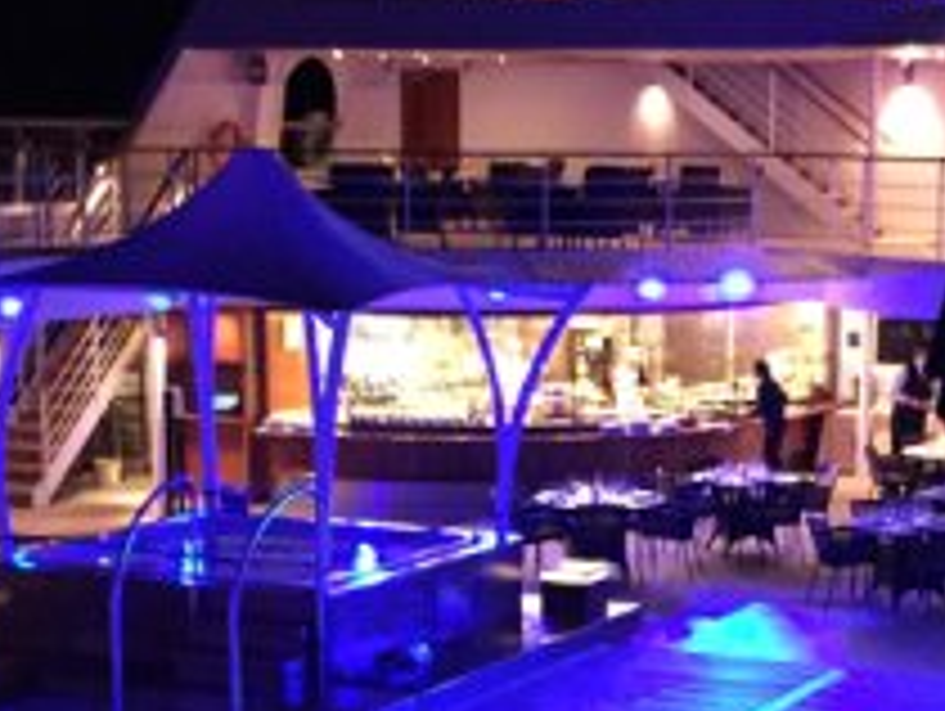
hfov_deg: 21.2
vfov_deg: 15.8
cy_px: 706
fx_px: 2514
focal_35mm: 92
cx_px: 648
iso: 250
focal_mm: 4.15
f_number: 2.2
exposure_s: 1/15
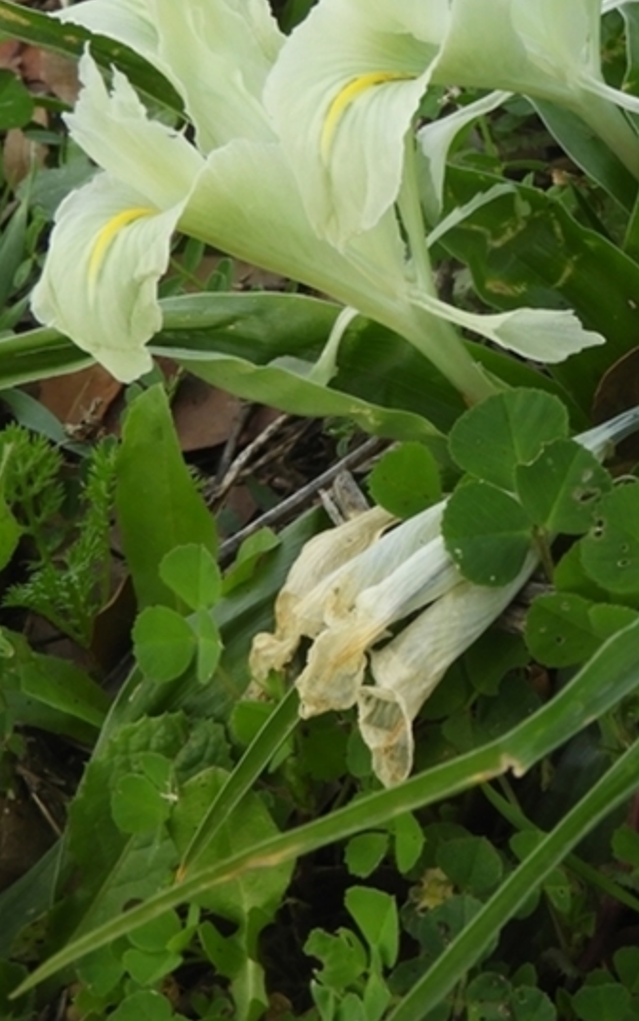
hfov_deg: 9.5
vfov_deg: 15.4
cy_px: 294
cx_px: 863
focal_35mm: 135
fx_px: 3759
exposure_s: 1/200
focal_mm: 10.7
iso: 100
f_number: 4.2
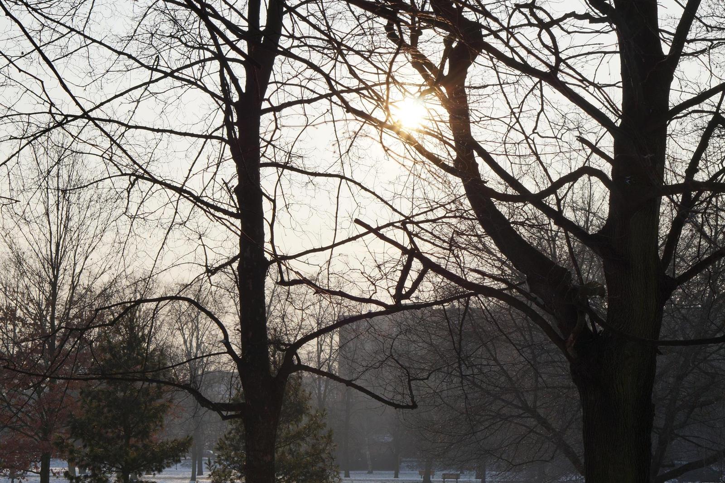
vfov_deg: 18.2
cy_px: 242
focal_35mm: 75
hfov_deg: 27.0
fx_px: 1510
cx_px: 362
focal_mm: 50
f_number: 11
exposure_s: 1/160
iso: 100
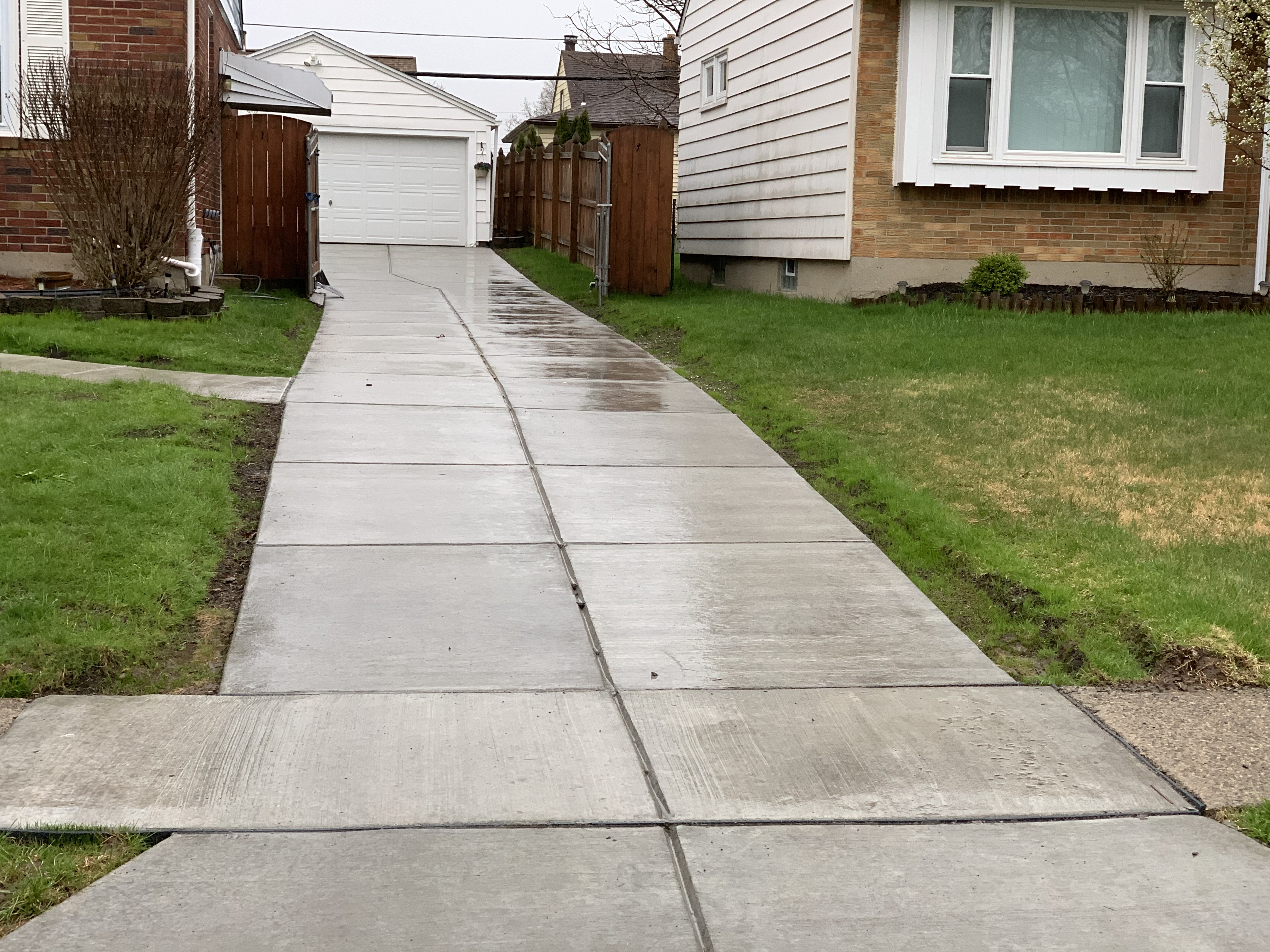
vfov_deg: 28.0
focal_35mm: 52
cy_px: 476
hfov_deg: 36.8
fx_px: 1908
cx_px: 635
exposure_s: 1/122
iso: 80
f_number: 2.4
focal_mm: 6
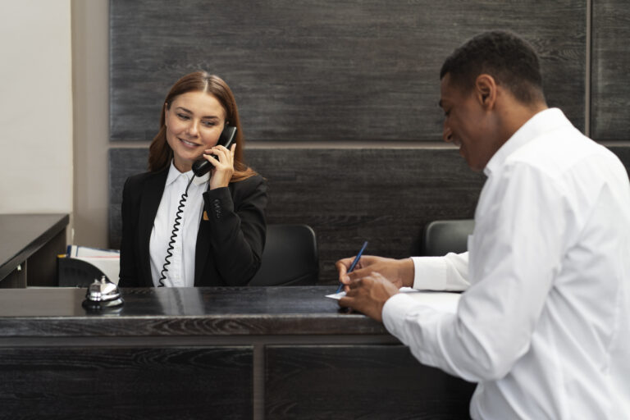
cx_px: 315
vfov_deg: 24.6
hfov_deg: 36.2
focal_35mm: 55
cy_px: 210
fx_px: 962
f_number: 2.8
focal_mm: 55
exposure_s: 1/125
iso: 320
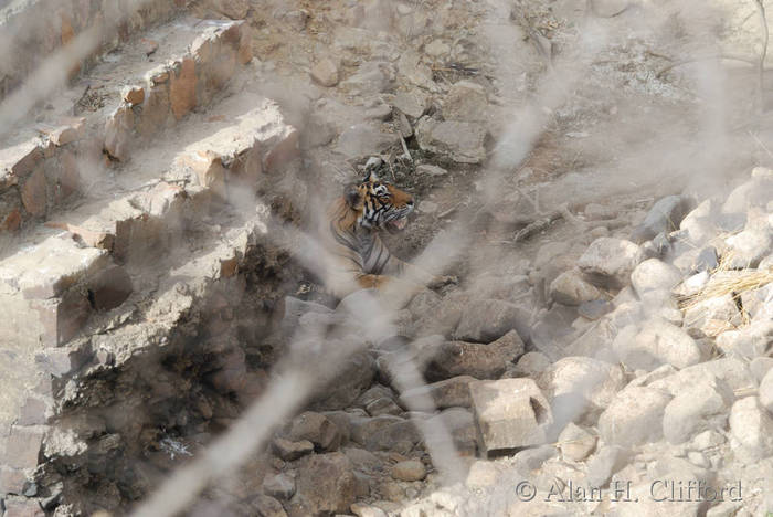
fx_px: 8703
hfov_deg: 5.1
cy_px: 258
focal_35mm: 405
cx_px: 386
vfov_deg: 3.4
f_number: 5.3
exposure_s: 1/400
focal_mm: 270
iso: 360
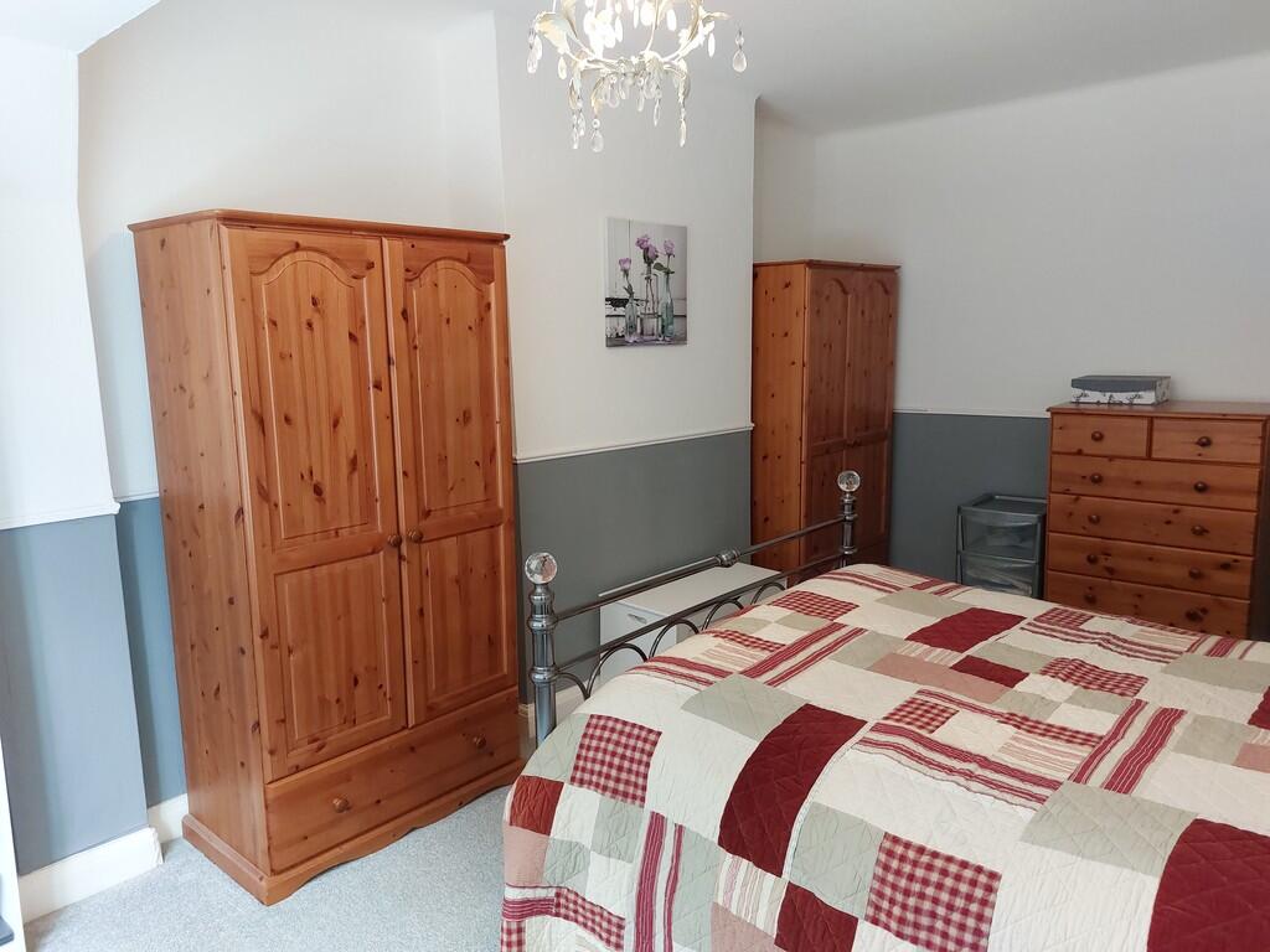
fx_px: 917
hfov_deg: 69.4
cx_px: 635
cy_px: 476
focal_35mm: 25
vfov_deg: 54.9
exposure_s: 1/100
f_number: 1.8
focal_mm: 5.23
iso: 320
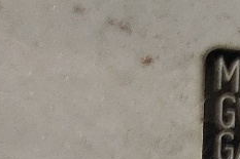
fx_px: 1239
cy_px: 492
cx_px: 762
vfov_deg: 6.6
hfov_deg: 8.7
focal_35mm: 186
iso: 50
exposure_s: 1/1667
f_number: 1.5
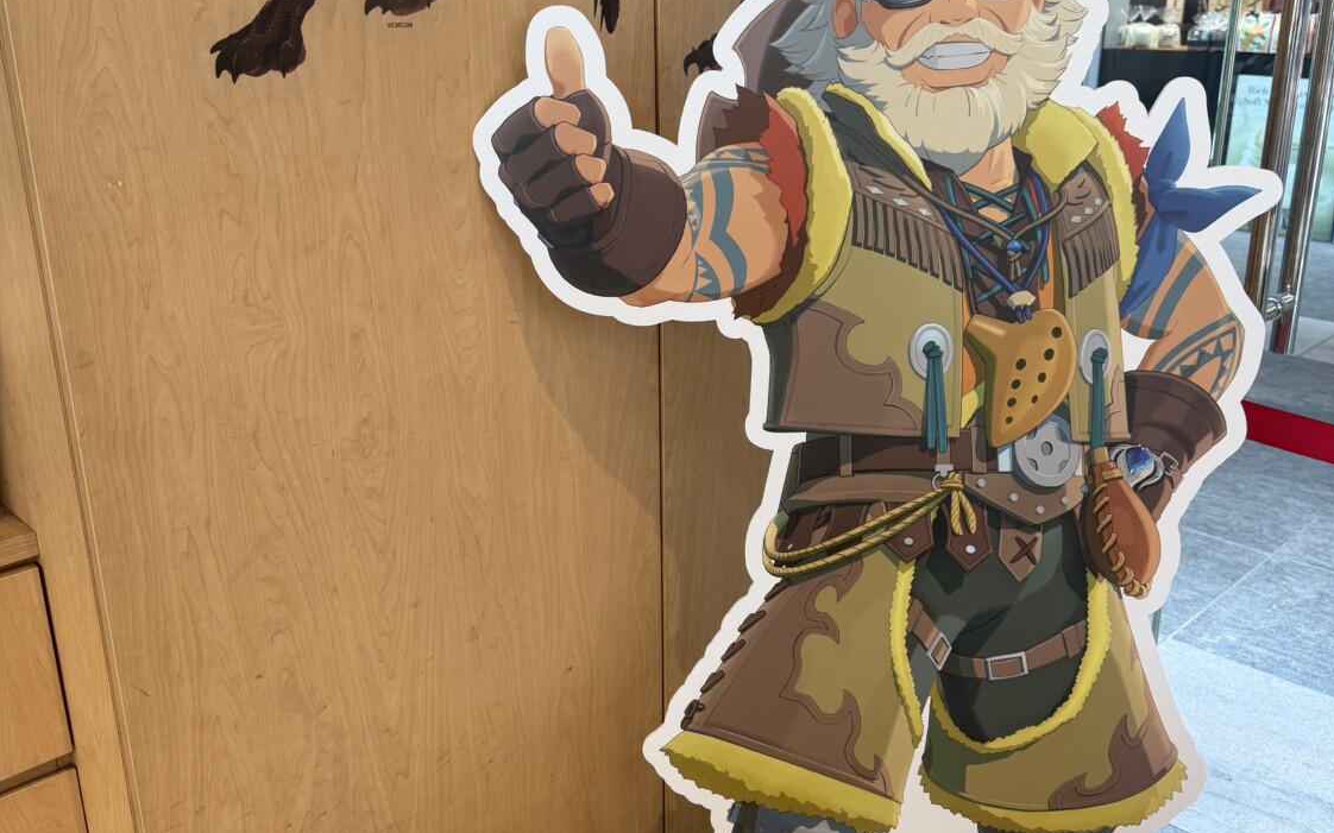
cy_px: 380
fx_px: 1236
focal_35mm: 34
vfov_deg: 37.2
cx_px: 668
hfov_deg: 56.7
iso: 100
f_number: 1.78
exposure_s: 1/50
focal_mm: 6.76
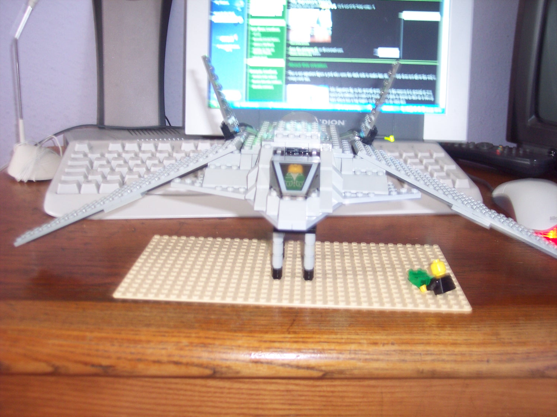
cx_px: 278
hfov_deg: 47.9
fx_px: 628
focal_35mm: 39
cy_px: 208
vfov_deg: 36.8
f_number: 2.8
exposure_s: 1/2
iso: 140
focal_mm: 8
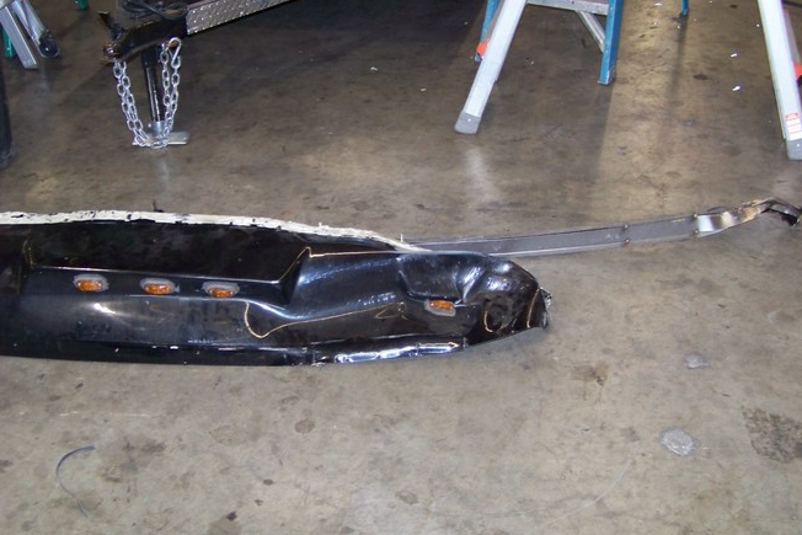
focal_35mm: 48
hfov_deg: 41.1
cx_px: 424
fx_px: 1070
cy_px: 280
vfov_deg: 28.1
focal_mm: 6.75
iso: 200
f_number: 2.8
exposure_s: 1/30
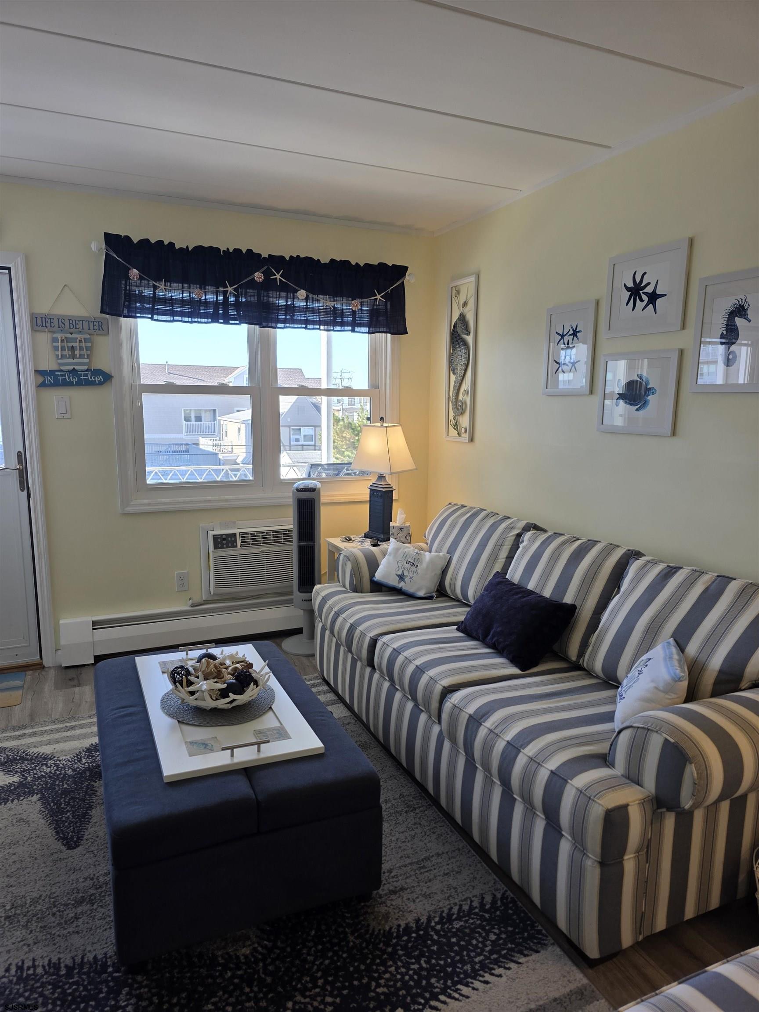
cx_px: 380
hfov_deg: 58.9
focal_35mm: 23
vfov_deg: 73.9
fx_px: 672
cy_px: 506
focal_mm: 6.3
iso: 80
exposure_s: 1/180
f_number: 1.7
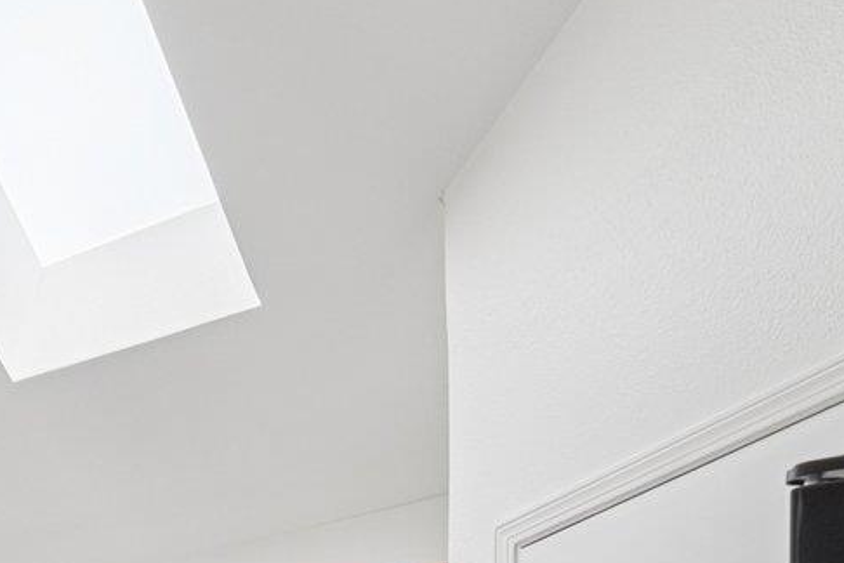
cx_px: -509
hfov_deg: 24.2
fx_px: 1383
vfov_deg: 18.1
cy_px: 1024
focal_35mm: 59
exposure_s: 1/40
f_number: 8
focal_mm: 14
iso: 400
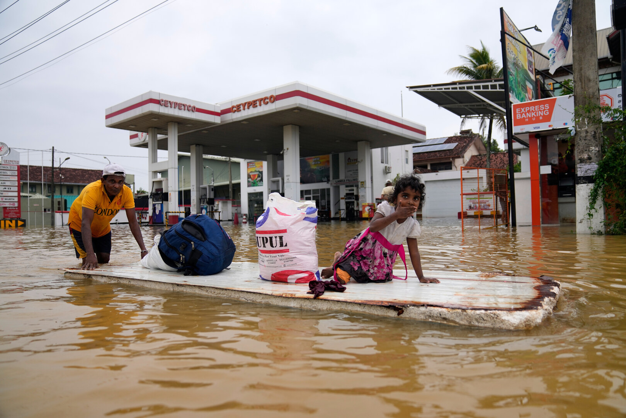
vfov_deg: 53.1
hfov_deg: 73.7
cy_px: 209
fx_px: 417
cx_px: 313
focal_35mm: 24
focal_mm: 24
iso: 200
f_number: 2.8
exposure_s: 1/1600
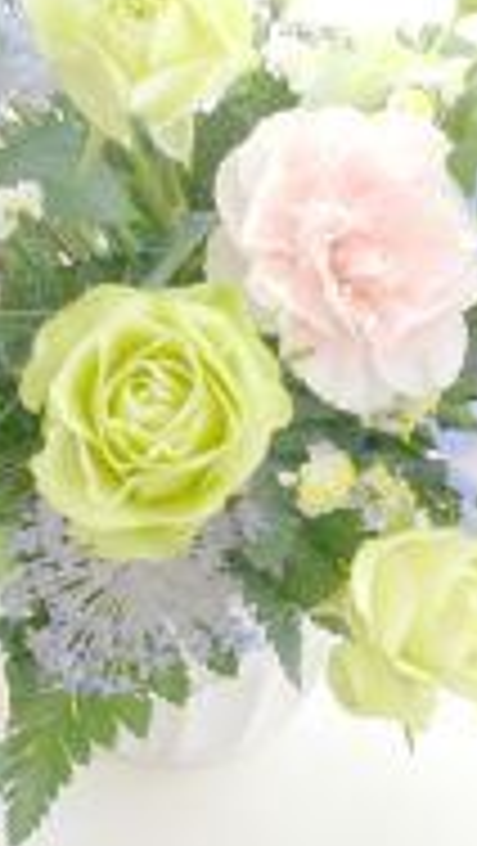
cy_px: 369
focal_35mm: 81
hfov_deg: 14.9
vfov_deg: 26.2
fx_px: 1818
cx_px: 171
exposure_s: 1/160
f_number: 4.3
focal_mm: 5.8
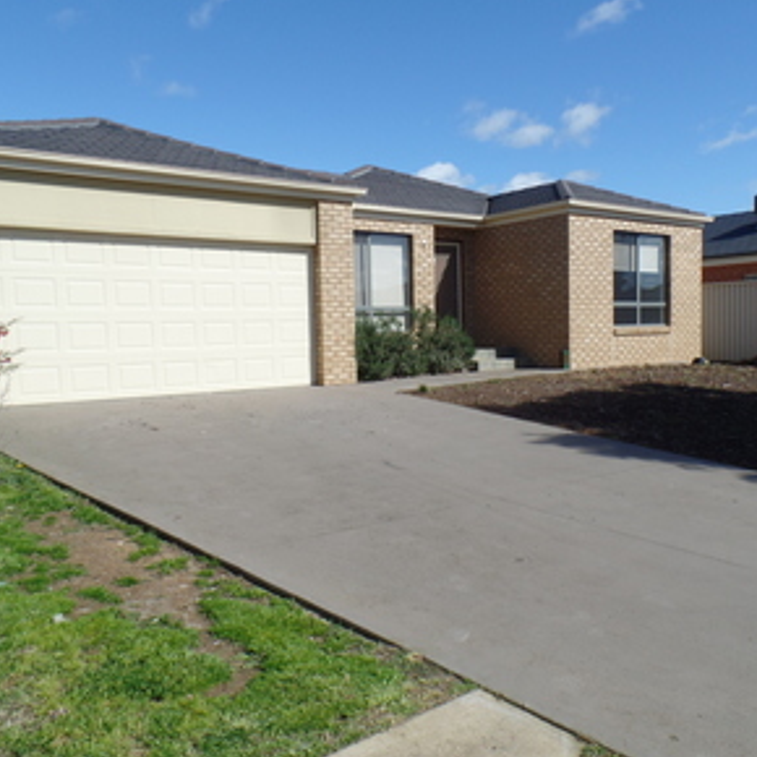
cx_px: 412
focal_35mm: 28
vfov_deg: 57.3
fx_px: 693
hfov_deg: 57.2
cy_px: 373
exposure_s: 1/1000
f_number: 3.5
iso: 80
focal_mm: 4.1
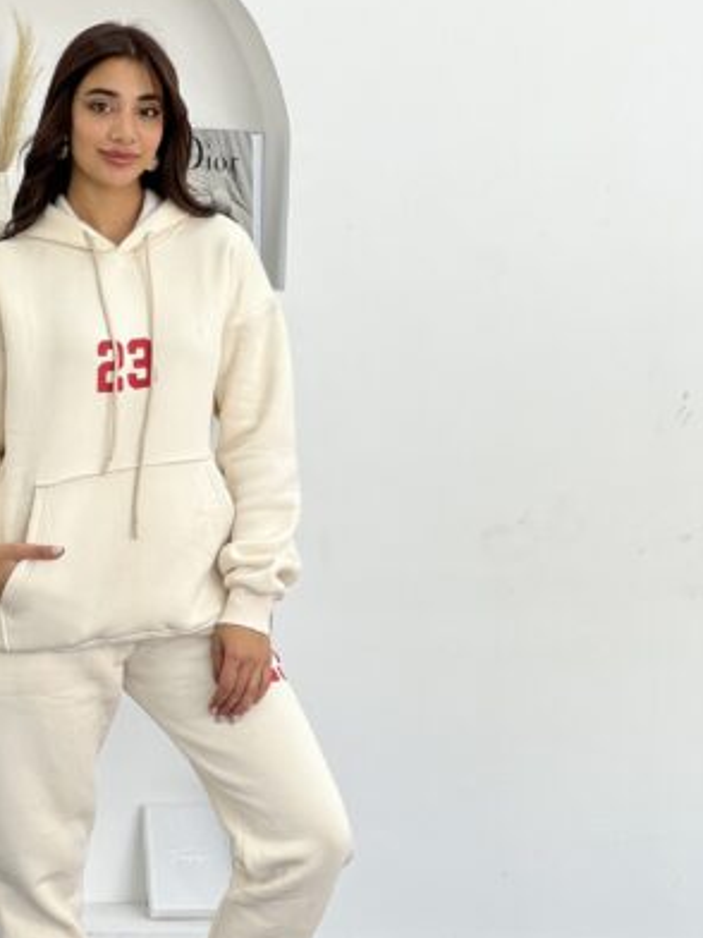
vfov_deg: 16.7
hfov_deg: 12.5
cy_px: 534
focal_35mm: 118
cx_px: 172
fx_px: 3195
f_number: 2.8
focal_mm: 9
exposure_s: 1/100
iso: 50
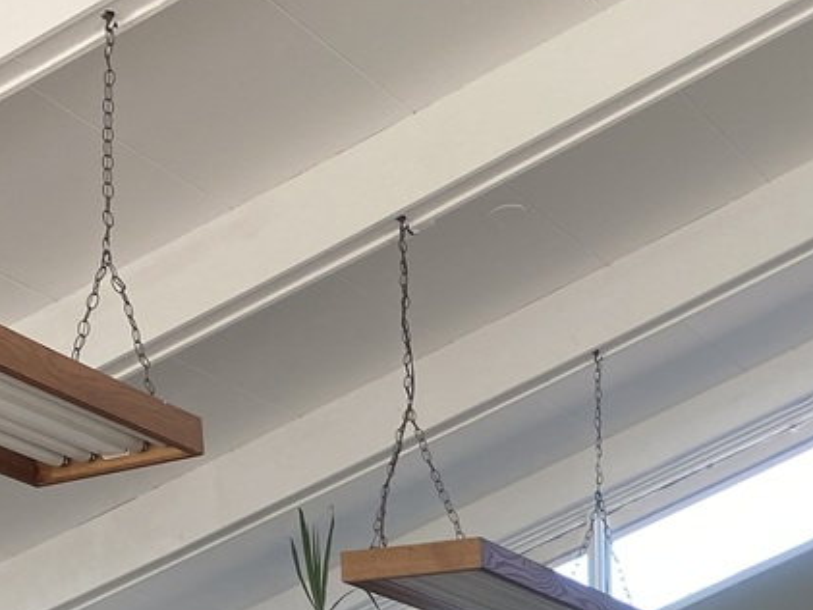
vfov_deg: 15.1
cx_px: 1047
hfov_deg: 20.2
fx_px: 2091
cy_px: 984
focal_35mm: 89
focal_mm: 4.25
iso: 64
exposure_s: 1/121
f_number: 1.8
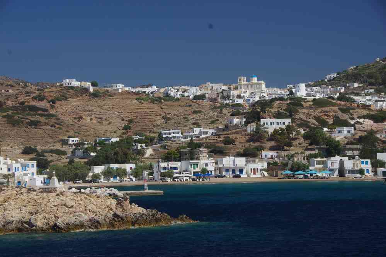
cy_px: 128
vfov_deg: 14.0
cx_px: 193
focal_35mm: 98
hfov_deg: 20.9
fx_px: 1045
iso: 200
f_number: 11
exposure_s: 1/160
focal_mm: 65
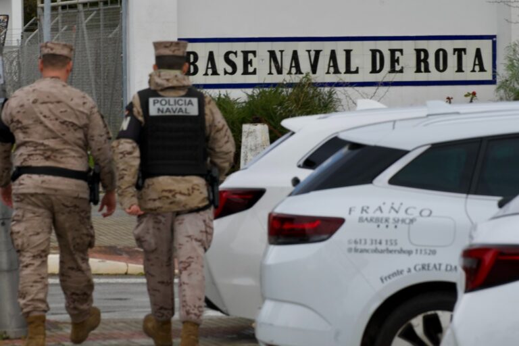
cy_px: 173
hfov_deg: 13.0
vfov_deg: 8.7
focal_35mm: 158
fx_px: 2278
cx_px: 260
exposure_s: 1/400
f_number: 13
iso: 400
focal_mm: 158
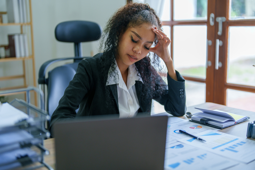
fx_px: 354
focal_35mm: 50
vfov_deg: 27.0
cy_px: 85
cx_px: 128
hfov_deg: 39.6
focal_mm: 50
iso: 160
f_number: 1.2
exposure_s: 1/250
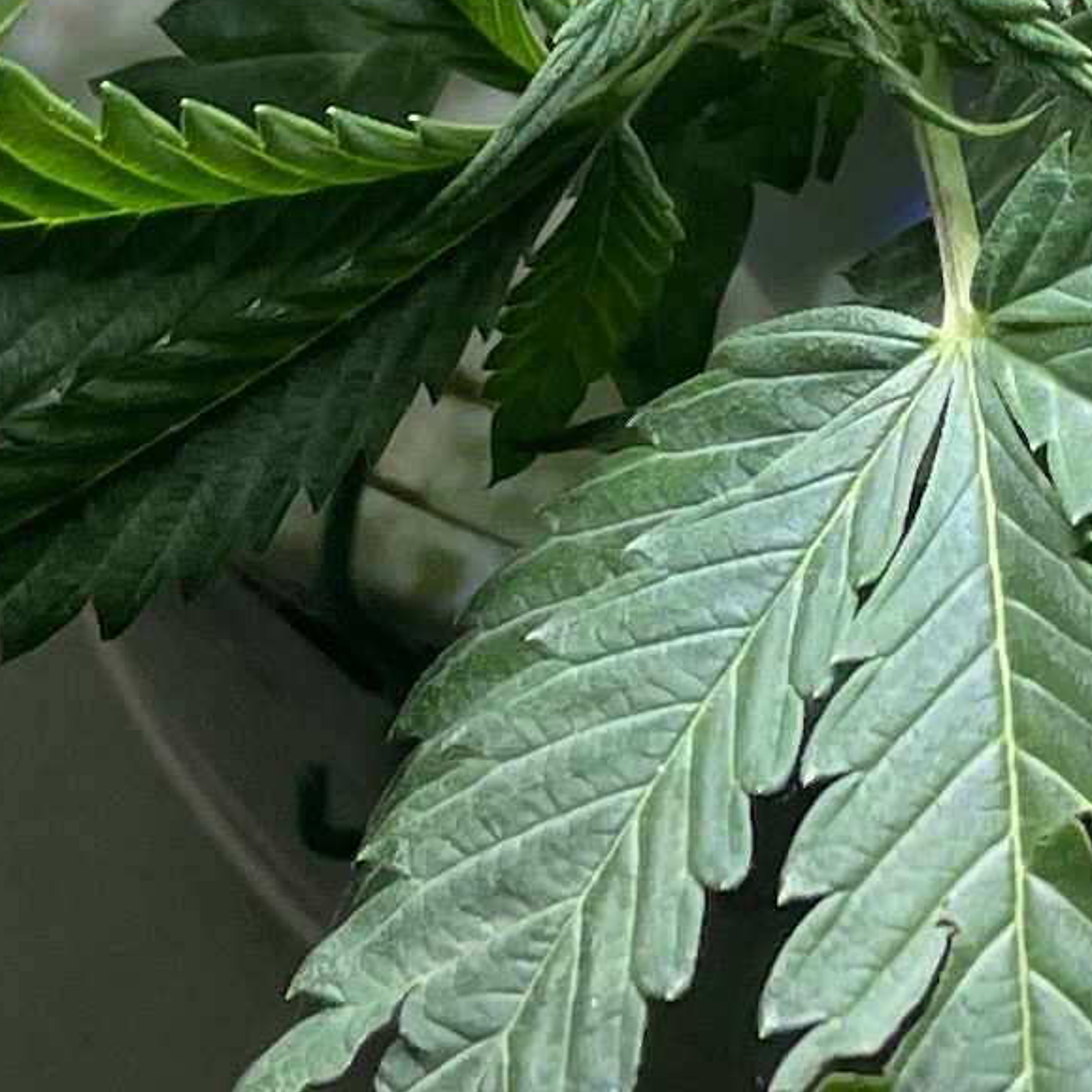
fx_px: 5710
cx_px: 1845
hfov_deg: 10.4
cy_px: -1005
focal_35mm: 160
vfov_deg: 10.2
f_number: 1.6
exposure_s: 1/216
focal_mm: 4.2
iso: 32
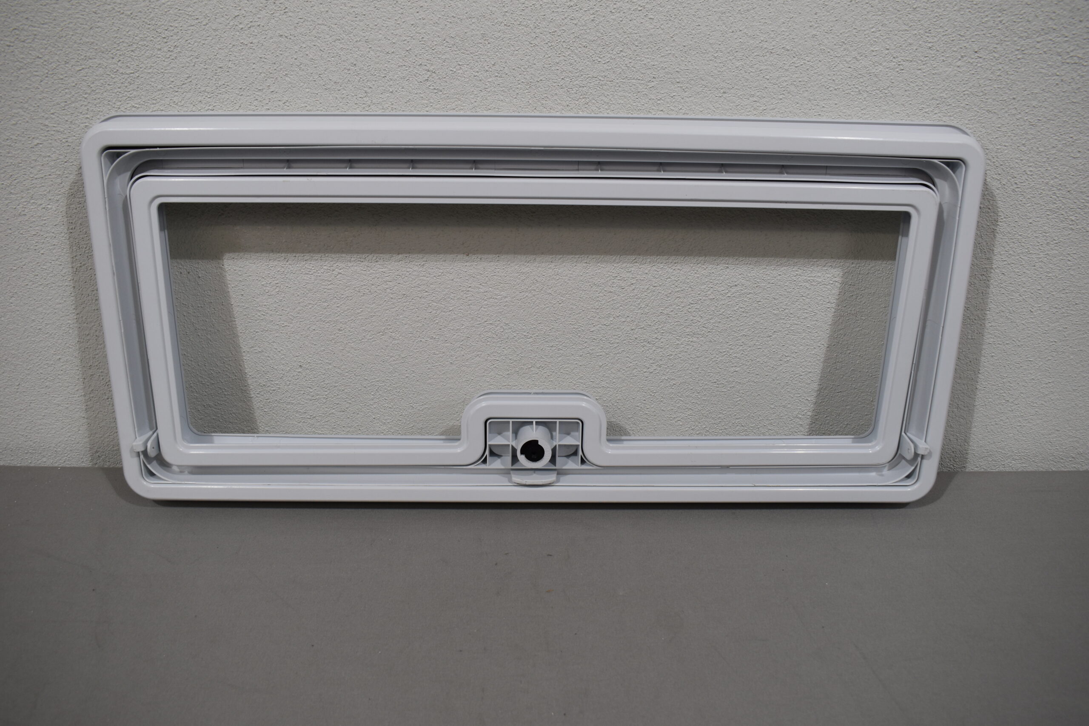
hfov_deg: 61.9
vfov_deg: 43.6
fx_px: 907
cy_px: 363
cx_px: 544
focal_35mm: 30
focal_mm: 20
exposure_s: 1/125
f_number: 5.6
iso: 280
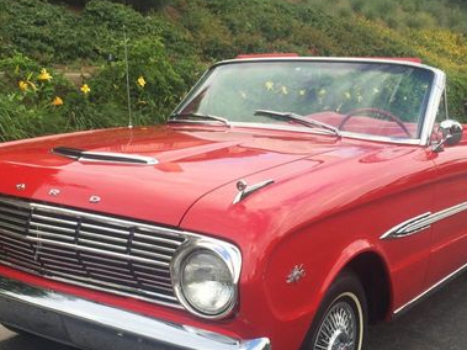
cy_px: 223
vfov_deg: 29.5
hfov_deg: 38.9
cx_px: 233
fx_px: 661
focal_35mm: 49
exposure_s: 1/412
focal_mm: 4.15
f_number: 2.2
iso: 32
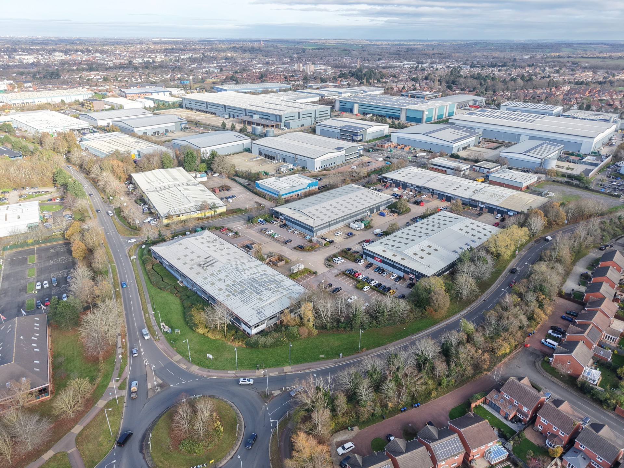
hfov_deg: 71.6
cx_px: 312
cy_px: 234
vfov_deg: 56.8
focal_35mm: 24
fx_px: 433
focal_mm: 8.67
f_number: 1.8
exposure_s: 1/1250
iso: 260
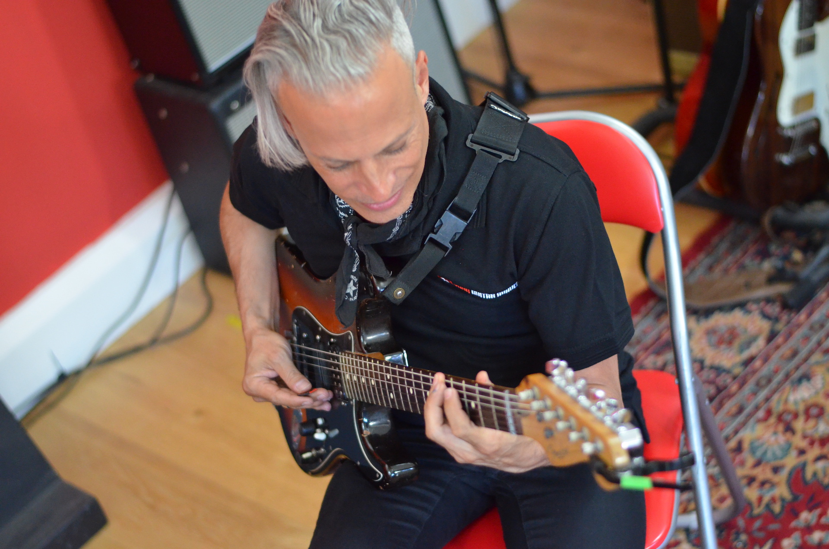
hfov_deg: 27.0
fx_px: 1724
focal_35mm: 75
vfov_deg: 18.1
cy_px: 274
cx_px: 414
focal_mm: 50
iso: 3200
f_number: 2.2
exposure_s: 1/500
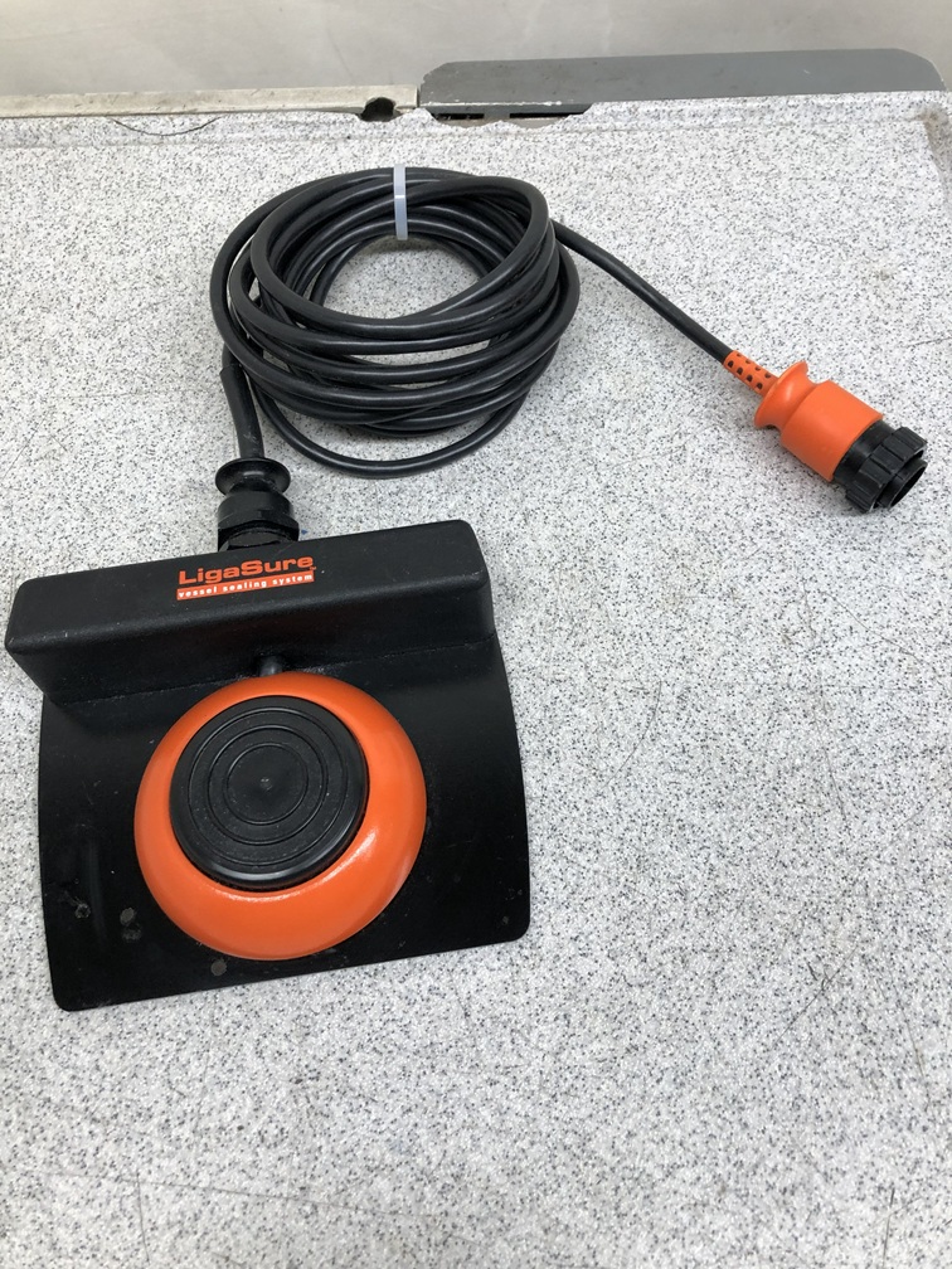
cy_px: 634
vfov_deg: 63.4
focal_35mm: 28
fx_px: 1027
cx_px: 476
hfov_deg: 49.7
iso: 25
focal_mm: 3.99
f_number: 1.8
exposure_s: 1/30
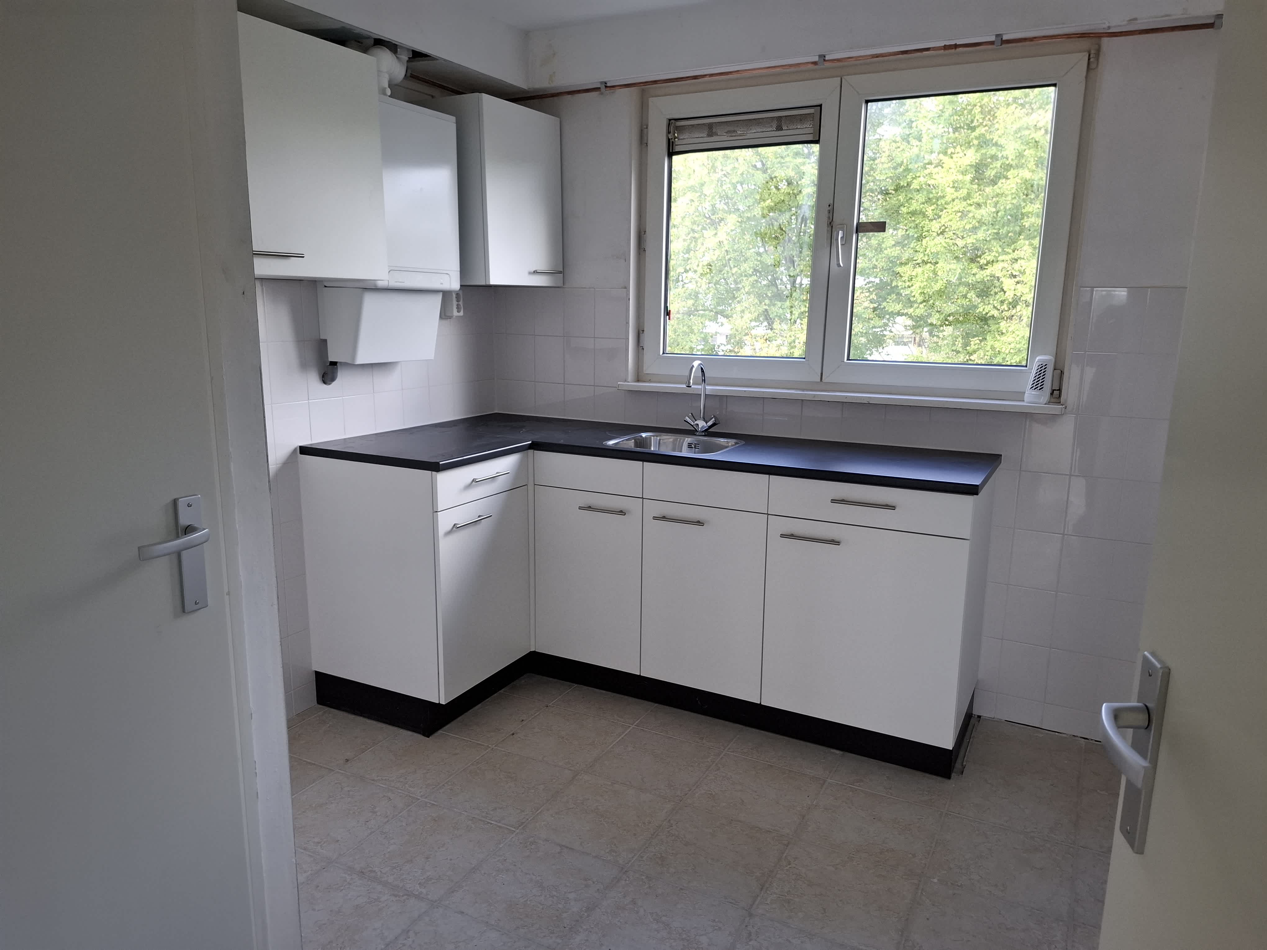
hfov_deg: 73.9
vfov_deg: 58.9
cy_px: 475
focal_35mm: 23
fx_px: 842
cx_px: 634
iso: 125
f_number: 1.8
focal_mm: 5.5
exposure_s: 1/100
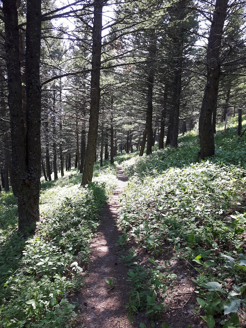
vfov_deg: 58.4
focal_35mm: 31
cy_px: 164
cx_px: 123
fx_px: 294
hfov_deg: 45.4
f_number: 1.9
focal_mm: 3.7
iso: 40
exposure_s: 1/138
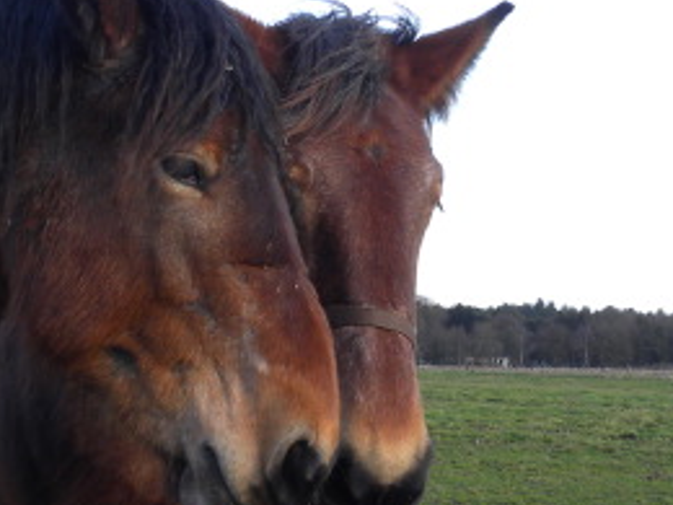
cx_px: 305
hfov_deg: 21.5
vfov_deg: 16.2
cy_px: 212
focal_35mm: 91
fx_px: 1769
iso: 64
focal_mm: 6.6
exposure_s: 1/114
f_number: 3.5
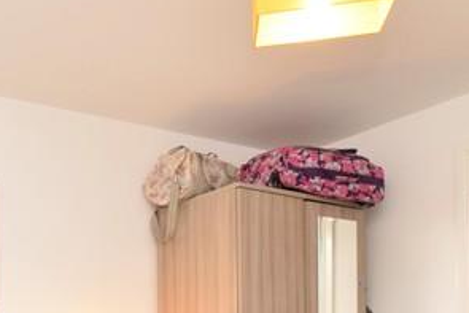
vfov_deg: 23.3
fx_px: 678
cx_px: 17
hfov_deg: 35.1
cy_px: 398
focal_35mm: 52
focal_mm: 10
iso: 800
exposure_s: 1/25
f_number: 8
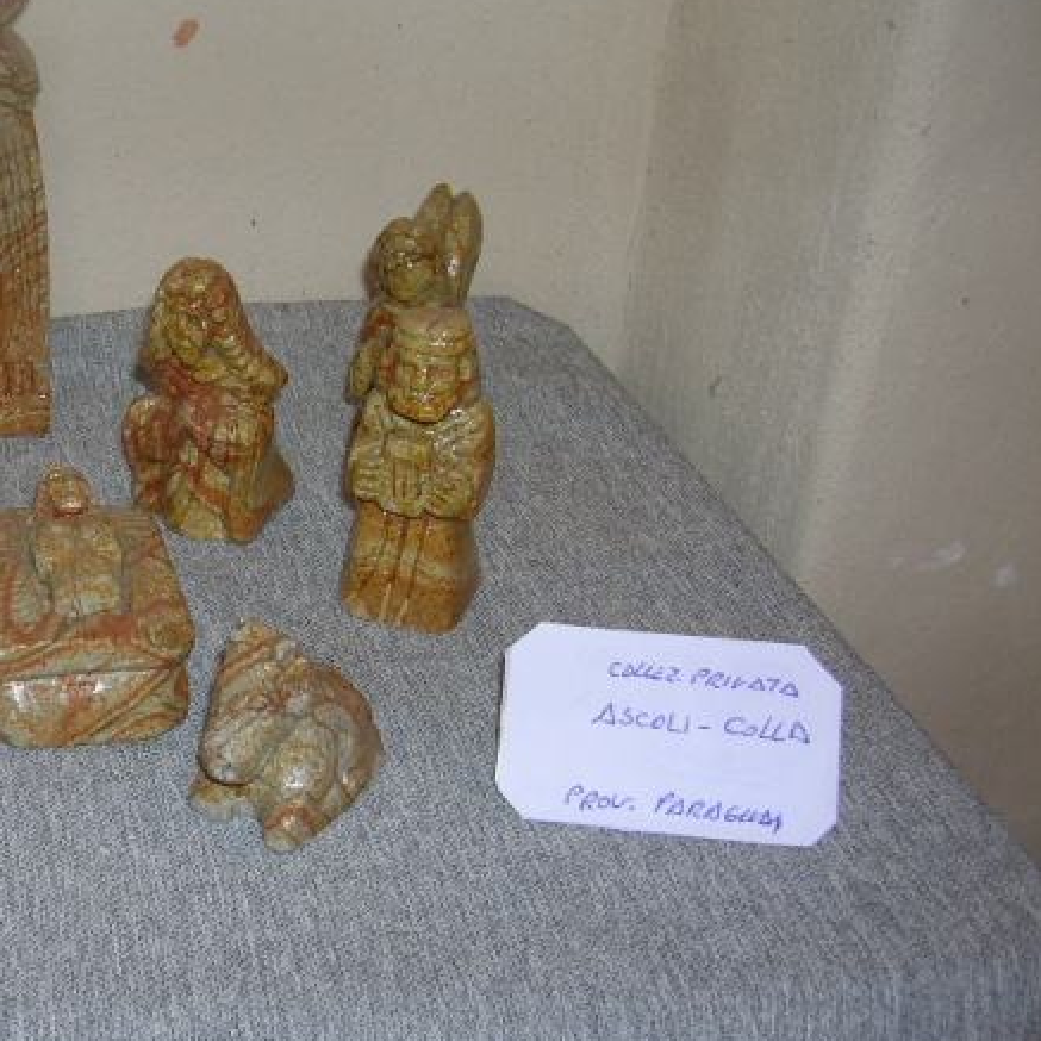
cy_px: 567
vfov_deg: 31.1
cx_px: 112
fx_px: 1871
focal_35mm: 55
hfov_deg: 29.8
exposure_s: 1/60.1
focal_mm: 5.7
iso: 50
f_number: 2.9
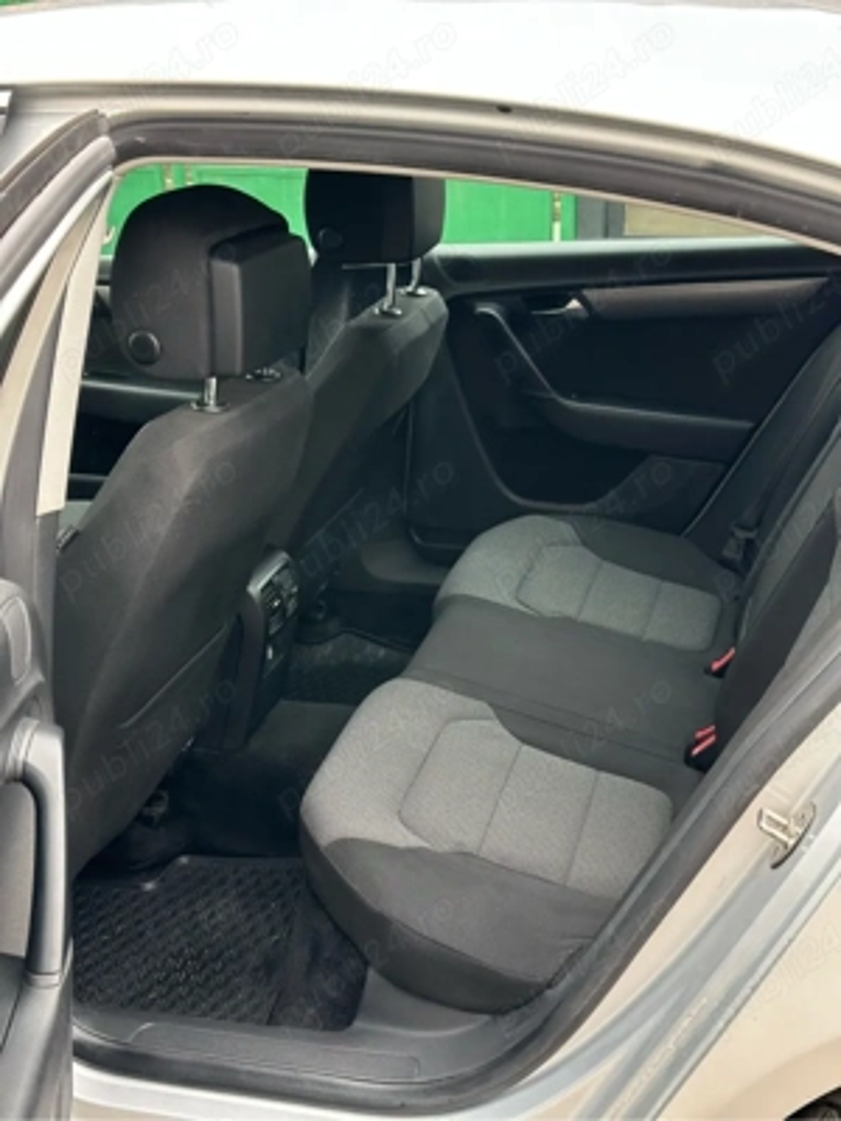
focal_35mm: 48
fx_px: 1555
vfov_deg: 39.7
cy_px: 560
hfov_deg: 30.3
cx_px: 420
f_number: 1.78
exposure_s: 1/143
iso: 125
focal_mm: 6.86
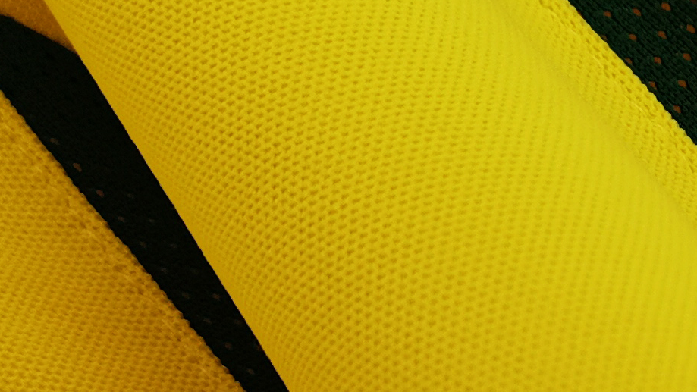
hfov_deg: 14.4
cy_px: 600
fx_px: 2624
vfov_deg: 8.3
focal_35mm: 142
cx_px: 937
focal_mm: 5.58
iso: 80
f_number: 1.8
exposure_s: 1/120
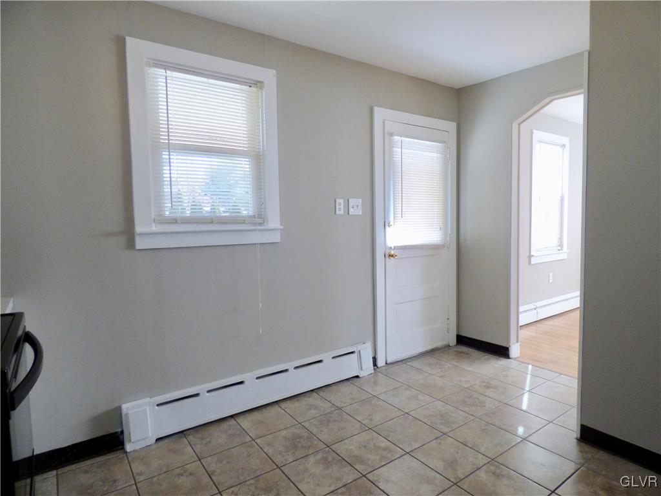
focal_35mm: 20
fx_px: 382
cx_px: 330
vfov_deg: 66.0
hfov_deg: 81.7
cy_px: 248
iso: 160
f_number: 2.8
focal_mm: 3.58
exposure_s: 1/60
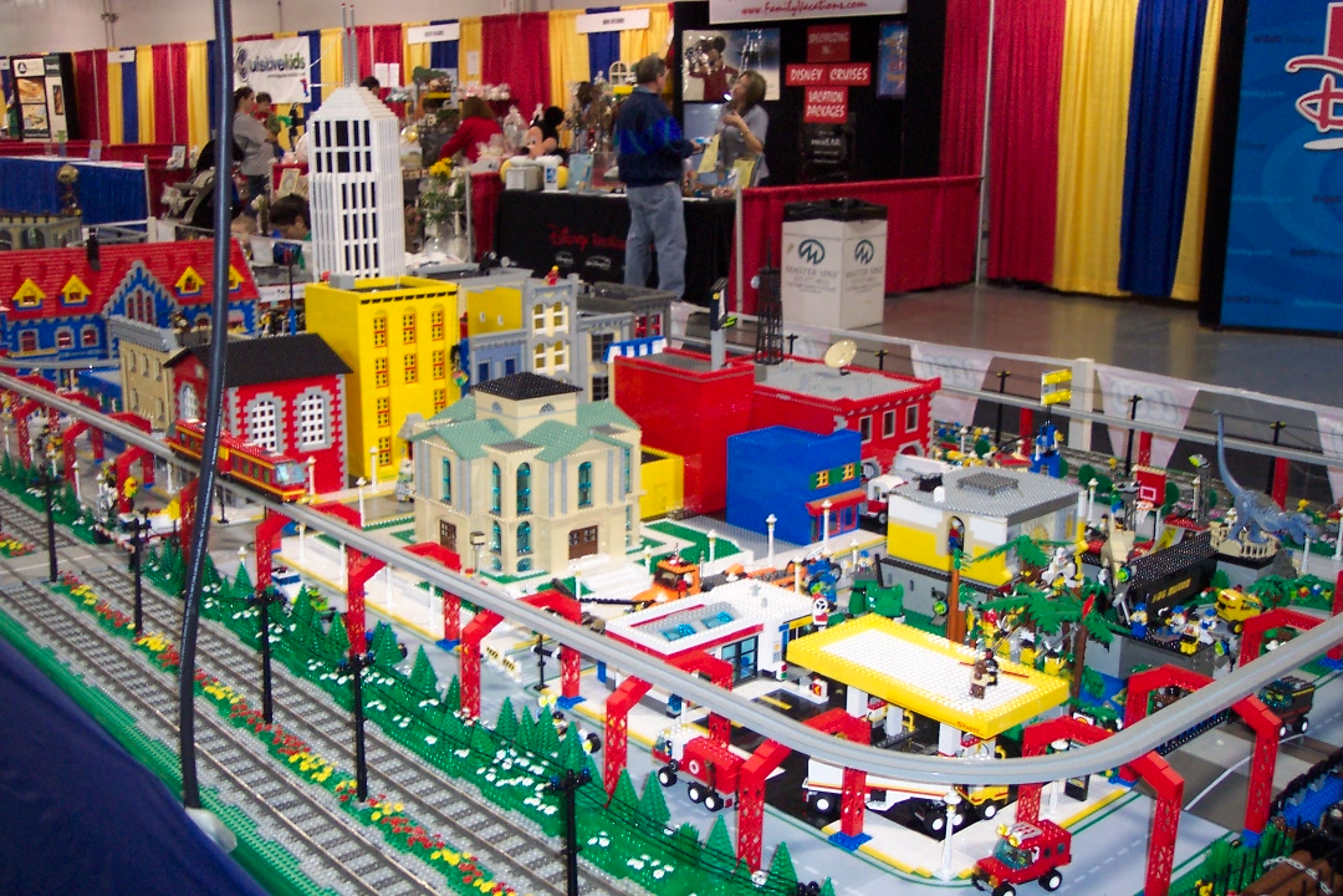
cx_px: 672
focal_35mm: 38
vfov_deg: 35.1
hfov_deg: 50.7
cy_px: 448
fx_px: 1418
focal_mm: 8
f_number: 2.8
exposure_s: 1/30
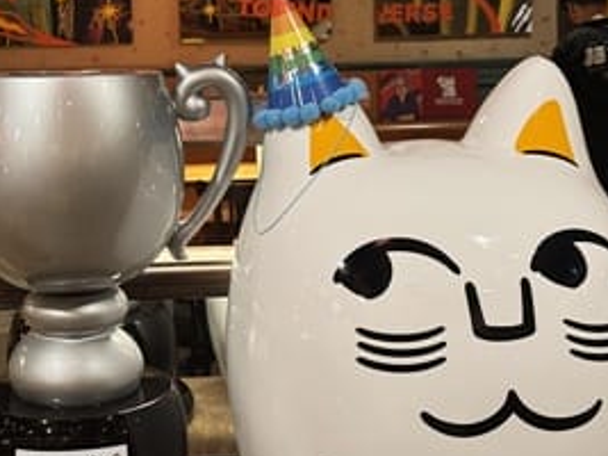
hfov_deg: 31.7
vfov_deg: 24.0
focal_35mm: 60
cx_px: 167
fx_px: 1053
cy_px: 91
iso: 640
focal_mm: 6.76
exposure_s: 1/60
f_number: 1.78
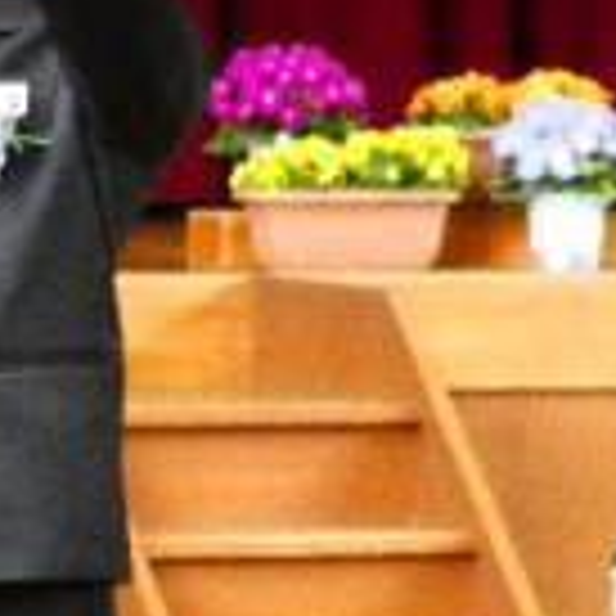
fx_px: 10389
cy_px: 155
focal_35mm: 516
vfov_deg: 3.4
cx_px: -472
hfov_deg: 3.4
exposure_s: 1/25
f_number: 5.4
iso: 1600
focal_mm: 28.8
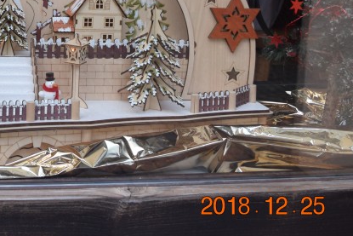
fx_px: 726
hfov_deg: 25.5
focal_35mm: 74
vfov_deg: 17.6
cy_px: -41
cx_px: -28
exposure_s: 1/60
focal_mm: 20
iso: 400
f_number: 4
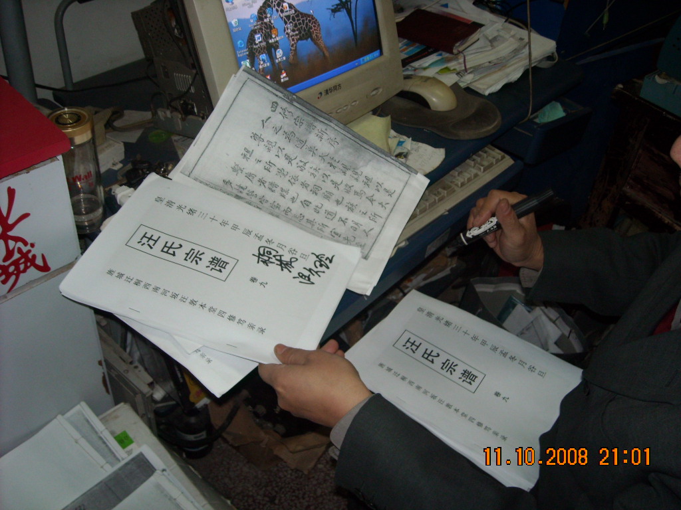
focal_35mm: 35
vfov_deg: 40.7
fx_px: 689
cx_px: 340
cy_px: 255
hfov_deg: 52.6
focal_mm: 5.7
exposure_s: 1/30
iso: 200
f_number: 2.8
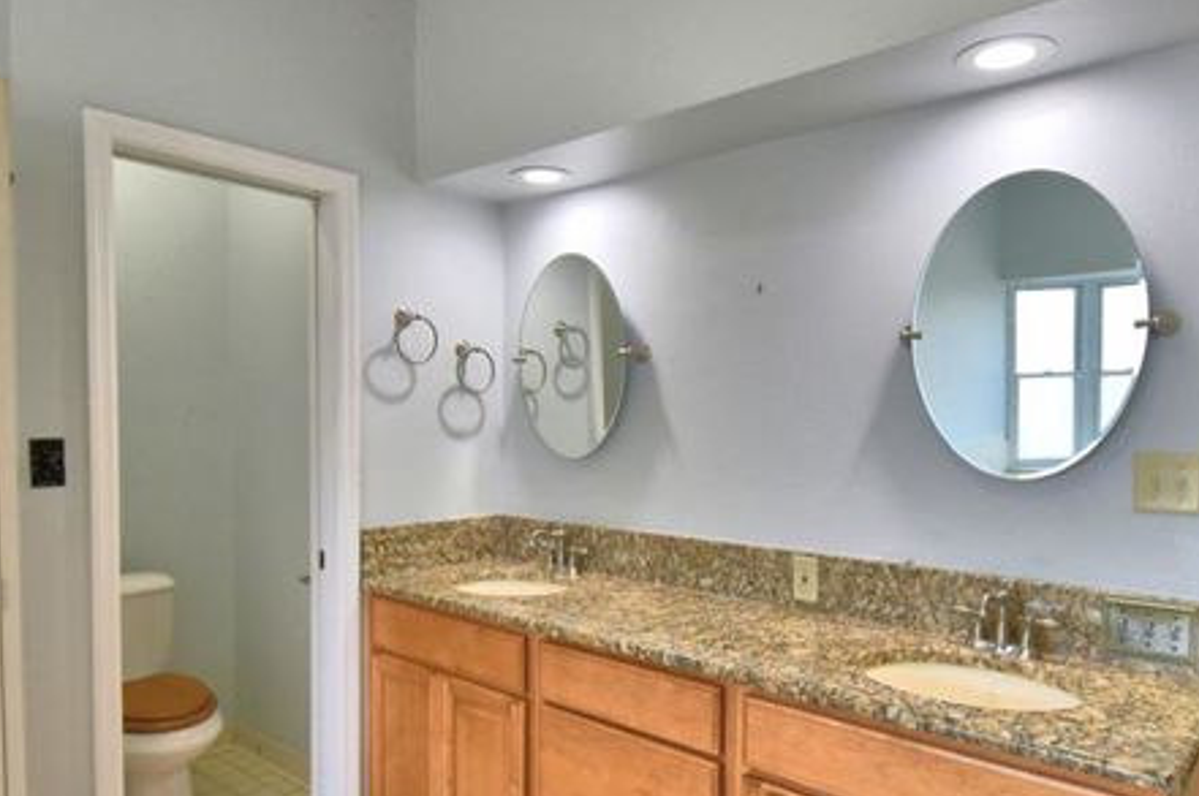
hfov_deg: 73.6
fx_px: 798
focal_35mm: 24
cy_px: 455
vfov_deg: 52.8
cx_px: 654
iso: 400
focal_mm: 10
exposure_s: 1/125
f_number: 4.5
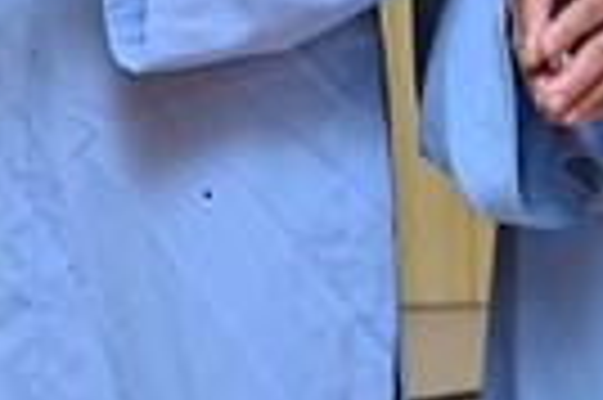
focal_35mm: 412
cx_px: -270
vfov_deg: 3.3
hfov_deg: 5.0
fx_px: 6893
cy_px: -490
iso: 2000
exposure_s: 1/200
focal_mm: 85
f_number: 5.6
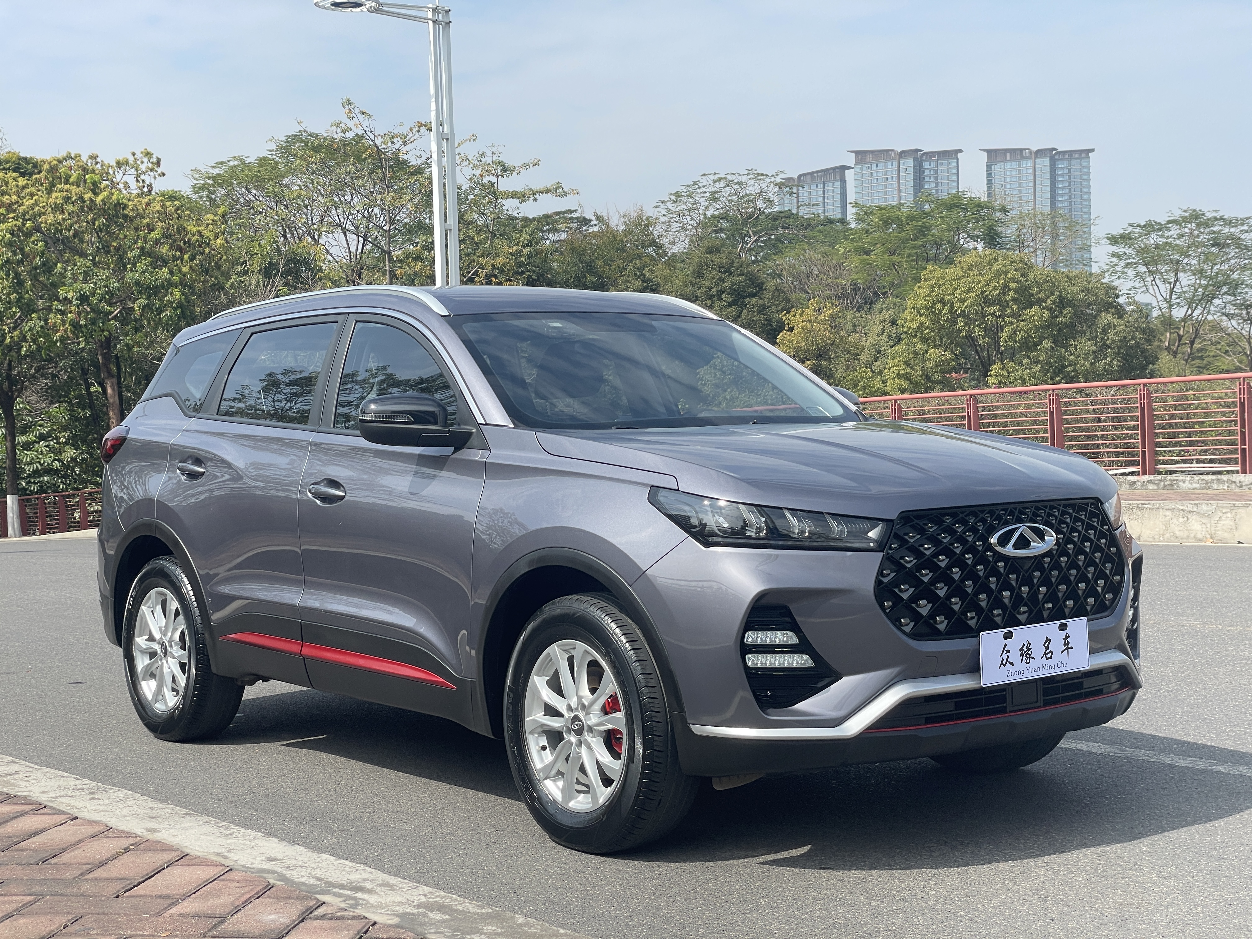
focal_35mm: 52
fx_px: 1881
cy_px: 470
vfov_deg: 28.0
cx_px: 626
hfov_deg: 36.8
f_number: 2
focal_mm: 6
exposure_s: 1/1115
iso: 25
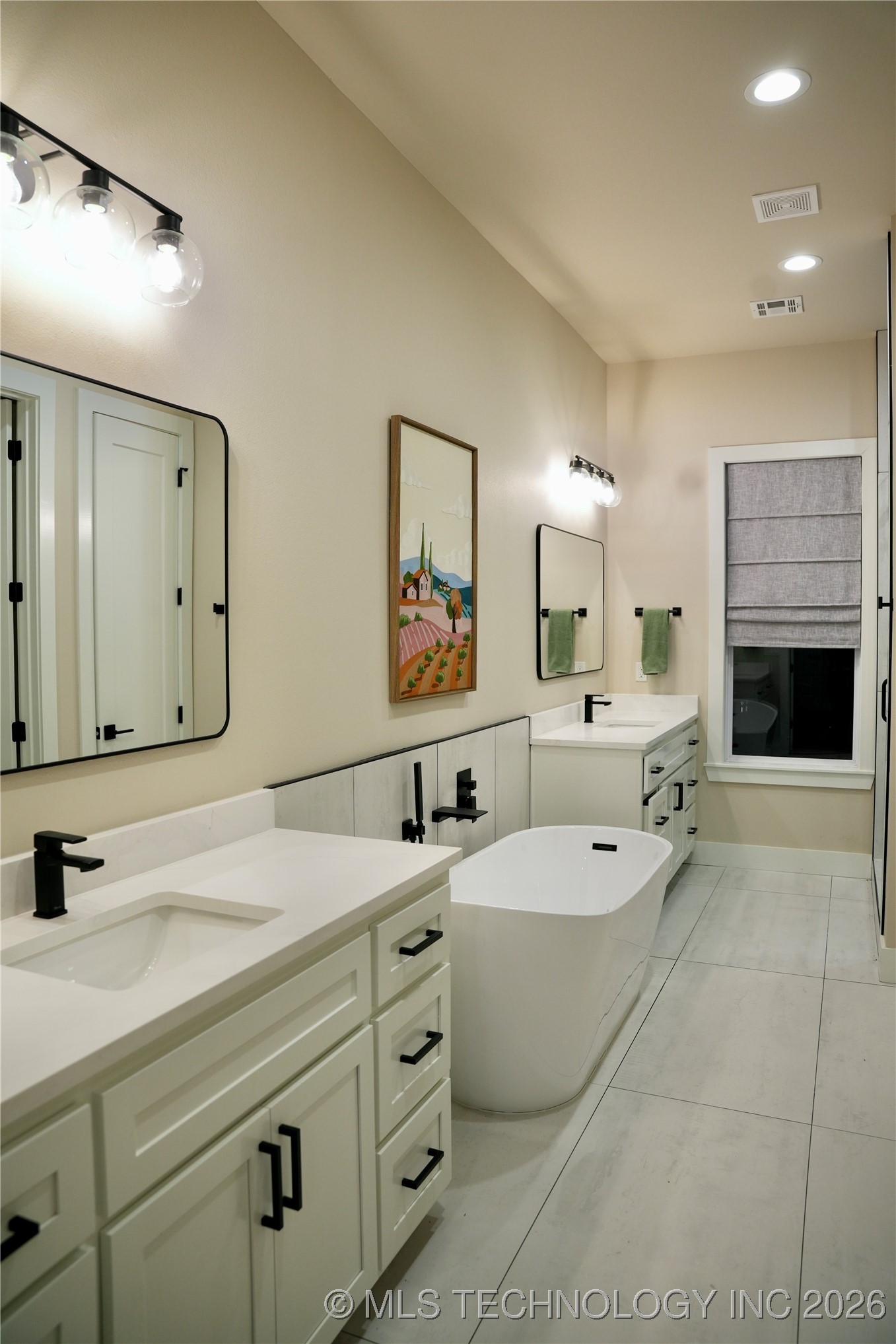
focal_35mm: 24
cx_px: 448
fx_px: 896
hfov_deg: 53.1
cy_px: 672
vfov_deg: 73.7
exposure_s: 1/160
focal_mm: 24
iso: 400
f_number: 4
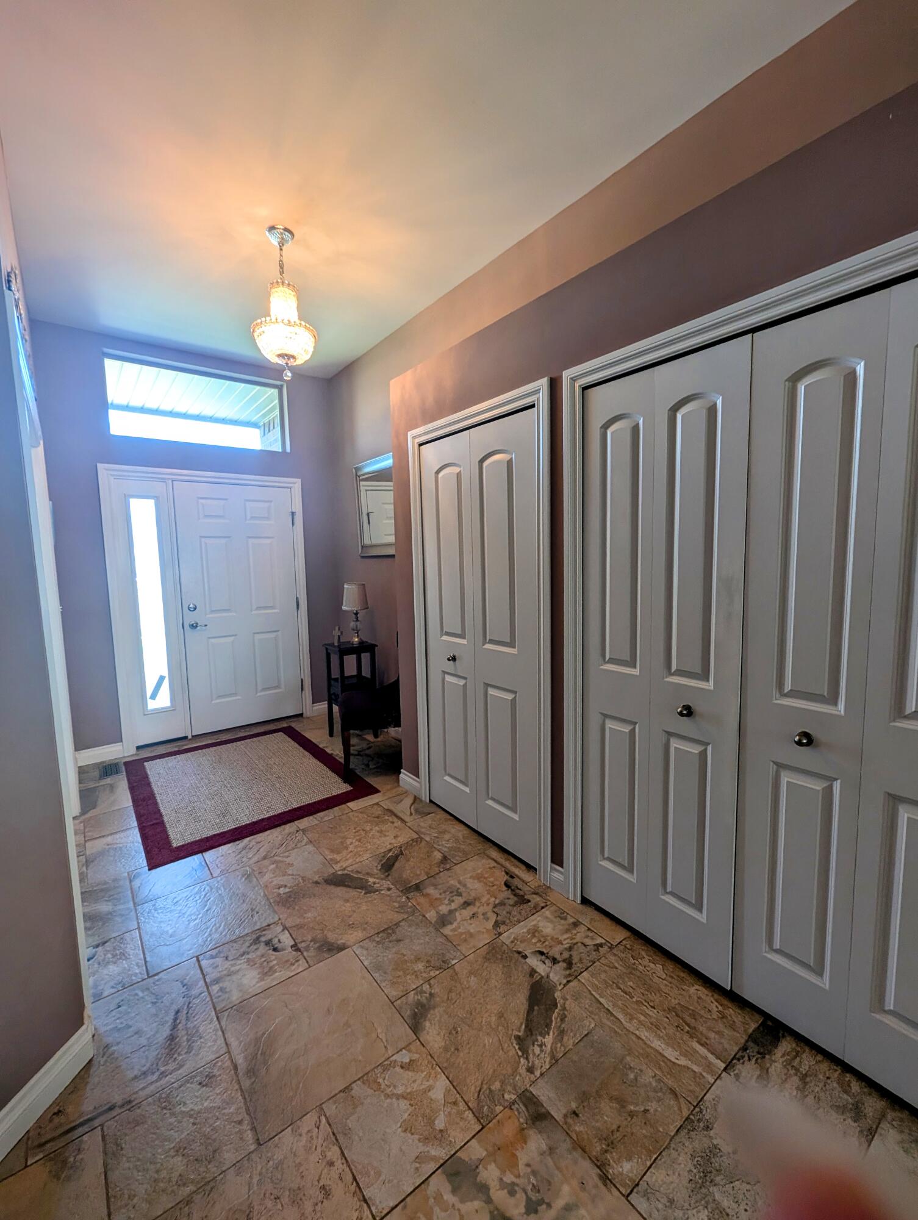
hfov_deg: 90.0
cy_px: 610
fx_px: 459
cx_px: 459
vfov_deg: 106.1
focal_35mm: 13
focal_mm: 1.95
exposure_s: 1/24
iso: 56
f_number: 2.2
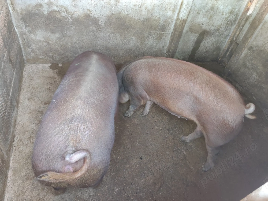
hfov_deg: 73.9
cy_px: 100
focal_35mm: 23
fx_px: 178
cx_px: 134
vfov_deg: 58.9
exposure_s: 1/25
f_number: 1.65
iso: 1250
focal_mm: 6.19
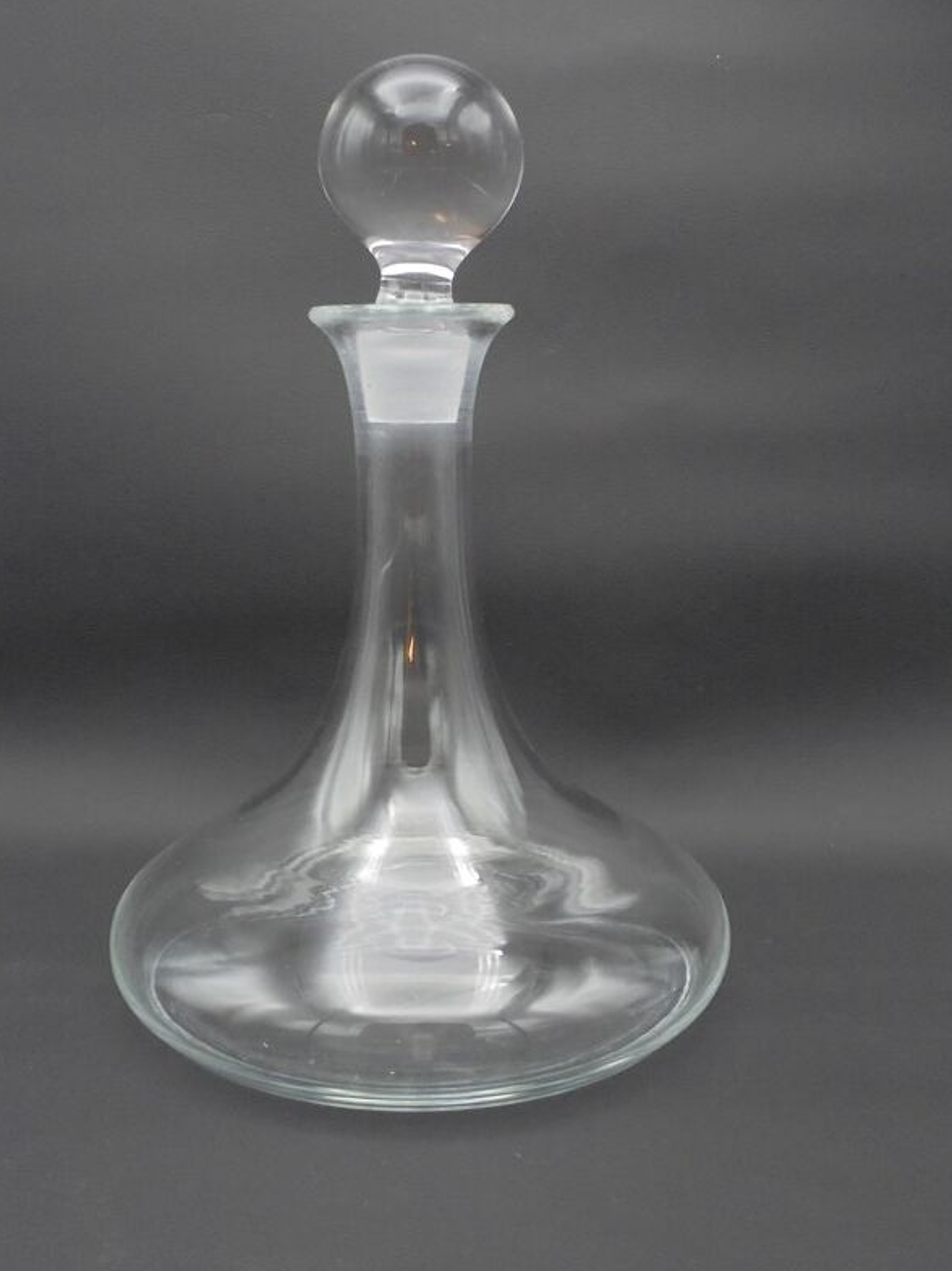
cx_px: 423
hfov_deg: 36.7
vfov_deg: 47.9
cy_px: 601
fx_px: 1431
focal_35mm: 39
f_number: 4
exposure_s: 1/30
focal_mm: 6.1
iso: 320
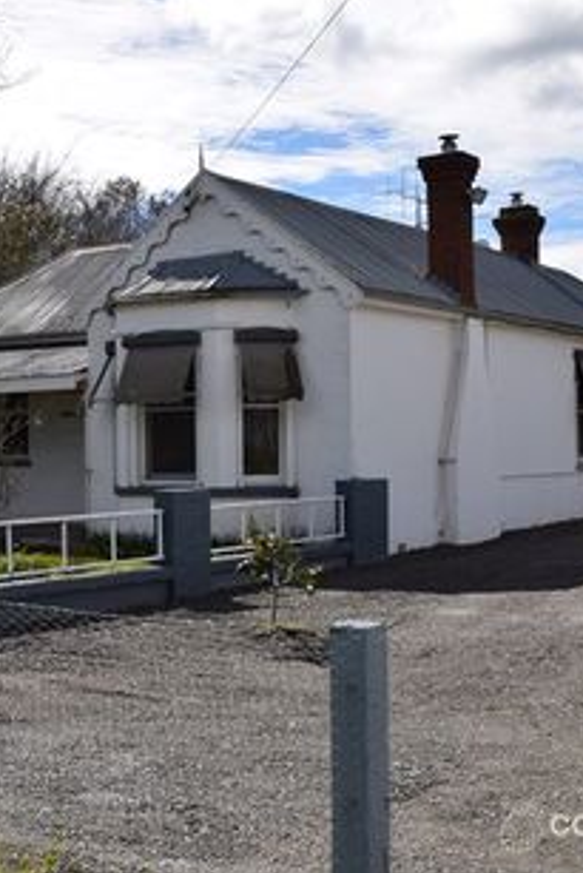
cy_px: 436
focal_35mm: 53
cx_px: 60
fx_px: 1280
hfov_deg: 24.9
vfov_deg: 37.7
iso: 100
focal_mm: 23
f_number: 13
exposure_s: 1/200
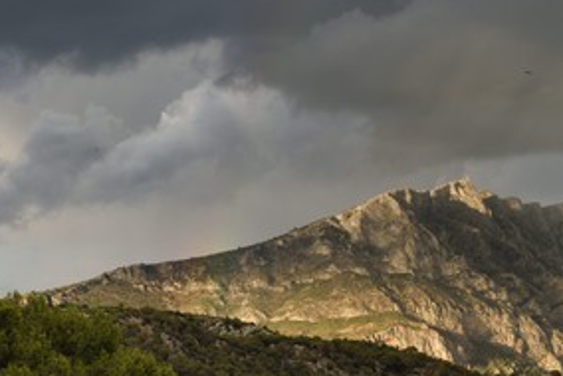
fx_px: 3006
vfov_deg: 7.2
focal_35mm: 192
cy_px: 216
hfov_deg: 10.7
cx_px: 343
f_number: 9
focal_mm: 130
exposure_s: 1/250
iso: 400
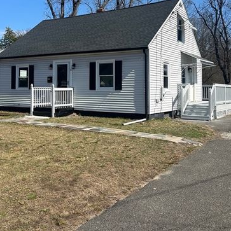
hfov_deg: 42.8
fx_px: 294
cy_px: 77
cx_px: 107
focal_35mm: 39
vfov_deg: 42.3
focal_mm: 6.86
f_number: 1.78
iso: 80
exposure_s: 1/5263
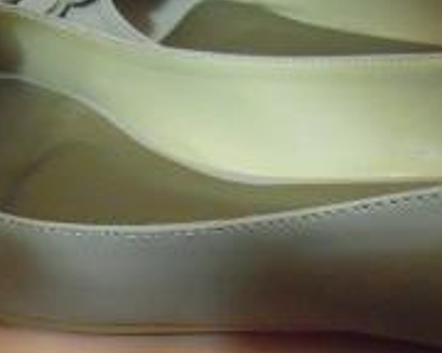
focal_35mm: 61
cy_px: 212
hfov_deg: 30.8
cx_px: 275
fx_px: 798
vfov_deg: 24.9
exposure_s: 1/50
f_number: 2.7
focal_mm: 5
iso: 1600
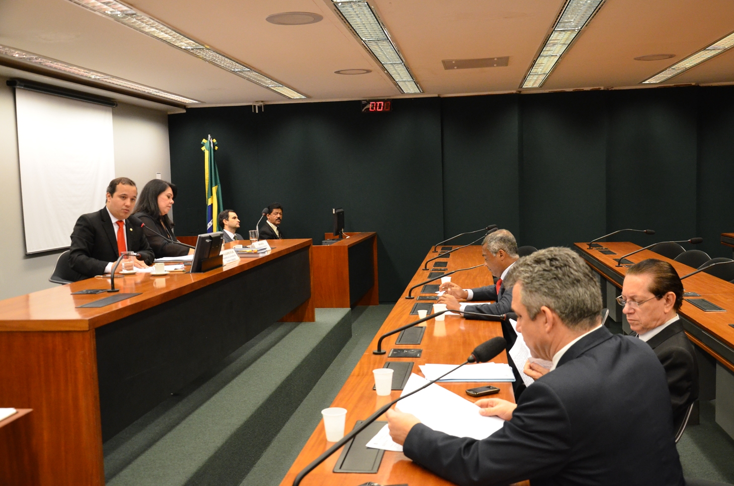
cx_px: 367
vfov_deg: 35.3
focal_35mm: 38
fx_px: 763
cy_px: 243
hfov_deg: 51.4
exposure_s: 1/200
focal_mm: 25
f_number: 5
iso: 2500
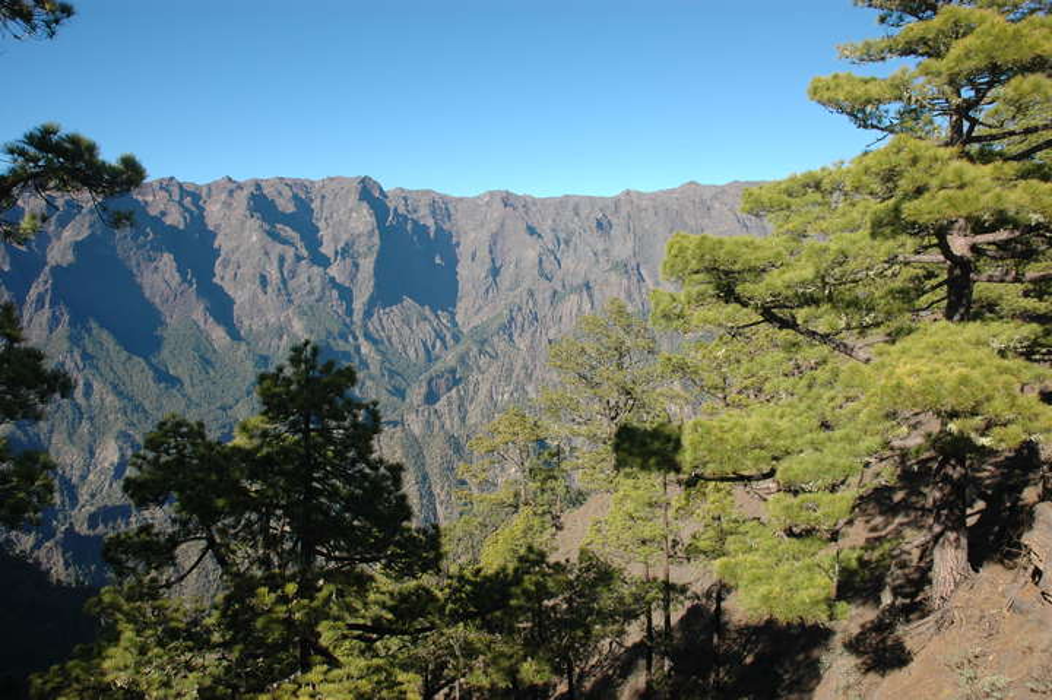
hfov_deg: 67.4
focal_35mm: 27
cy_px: 350
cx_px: 526
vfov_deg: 47.9
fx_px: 788
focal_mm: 18
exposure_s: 1/320
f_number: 9
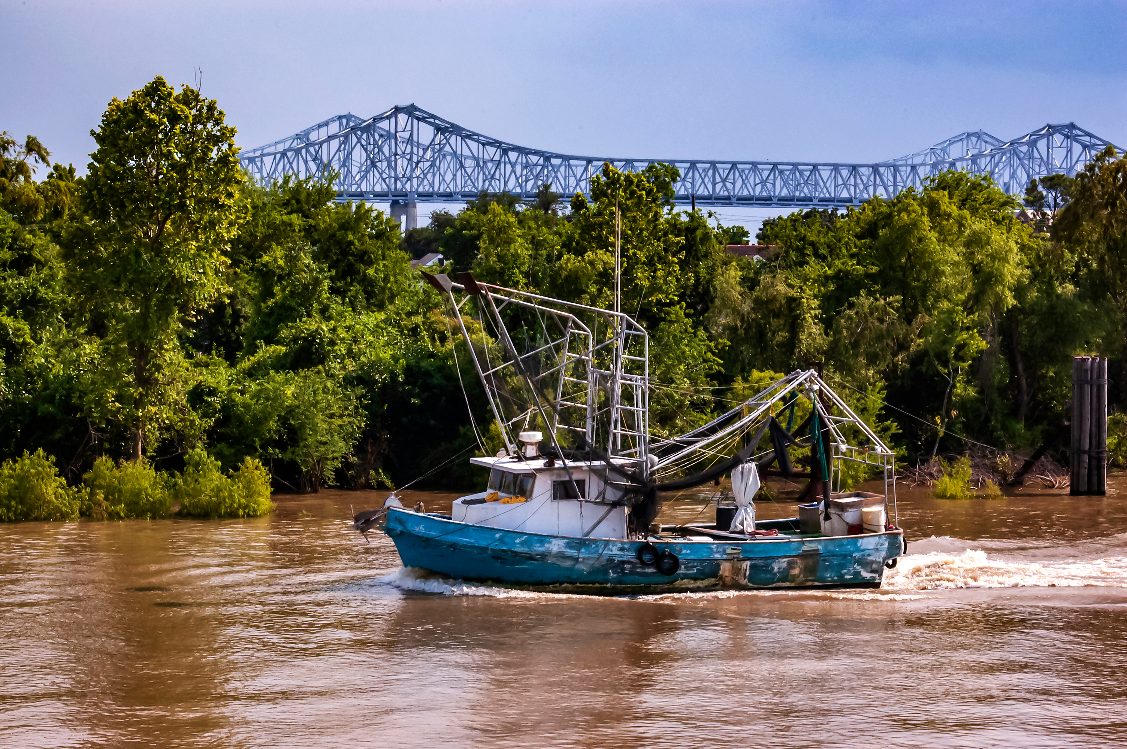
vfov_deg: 13.0
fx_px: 3284
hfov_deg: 19.5
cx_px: 564
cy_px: 374
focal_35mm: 105
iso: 400
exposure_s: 1/200
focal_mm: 70
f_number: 22
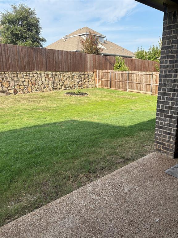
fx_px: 178
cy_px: 119
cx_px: 89
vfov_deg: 67.3
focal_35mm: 26
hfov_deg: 53.1
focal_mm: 5.96
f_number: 1.6
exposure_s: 1/1337
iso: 50
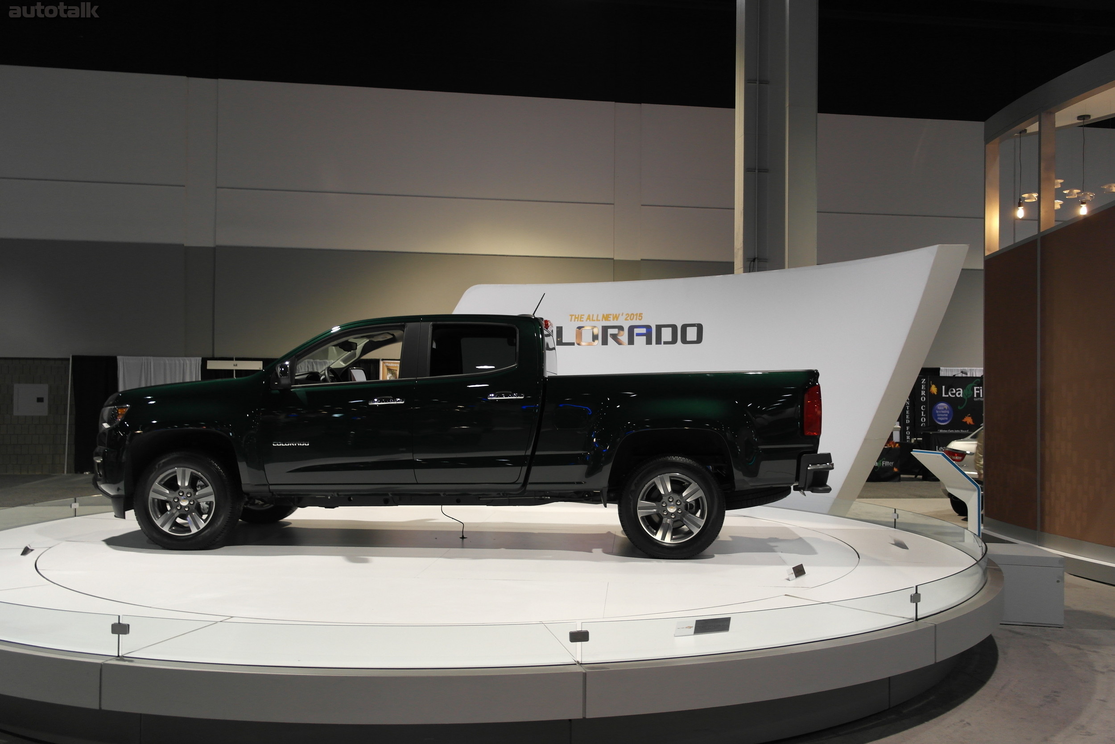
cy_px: 372
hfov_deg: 61.9
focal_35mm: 30
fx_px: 929
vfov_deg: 43.6
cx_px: 558
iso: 400
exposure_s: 1/30
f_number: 3.5
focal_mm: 20
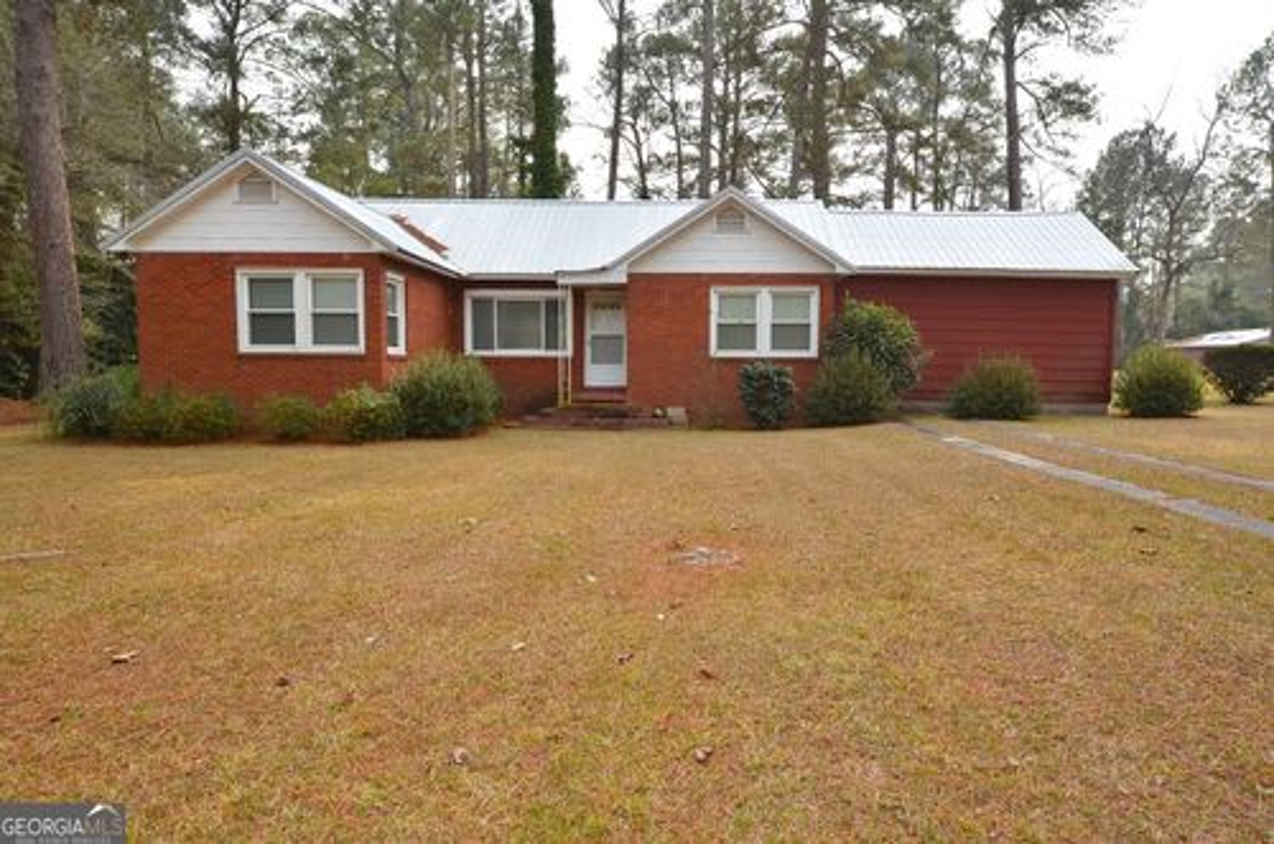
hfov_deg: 73.9
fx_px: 847
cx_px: 637
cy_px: 422
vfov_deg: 52.9
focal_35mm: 24
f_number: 9
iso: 200
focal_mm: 16
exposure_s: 1/160
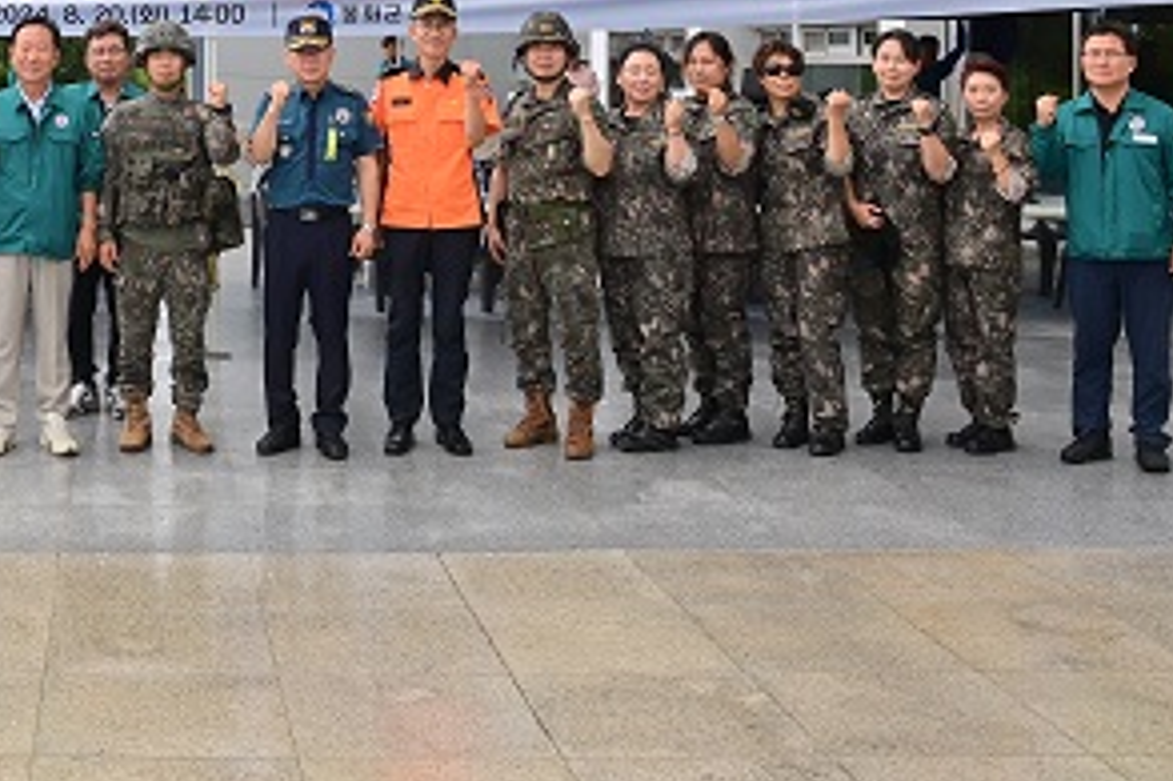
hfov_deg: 32.2
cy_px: -16
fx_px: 1921
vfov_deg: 22.0
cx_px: 104
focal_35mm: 59
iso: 800
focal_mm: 27
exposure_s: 1/160
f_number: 13
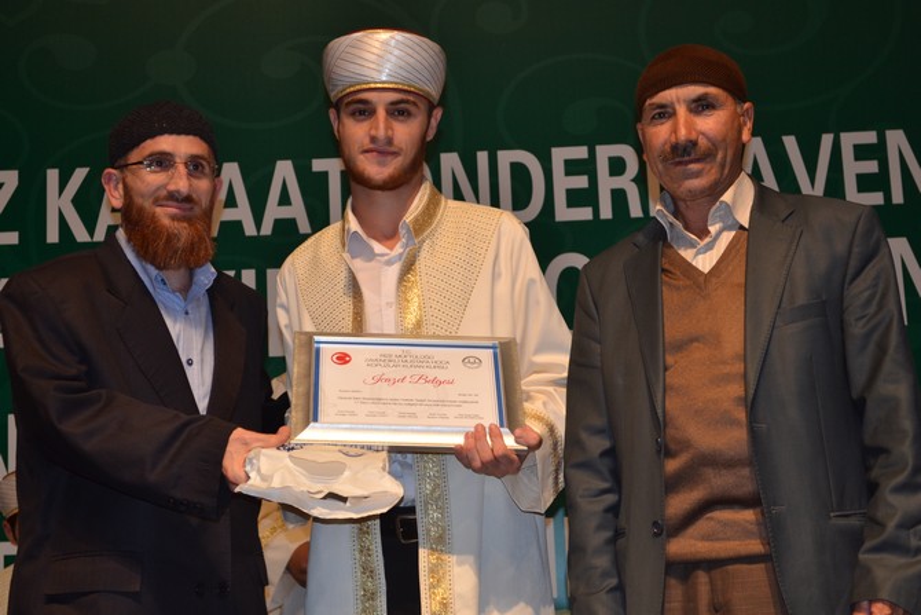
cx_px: 460
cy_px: 308
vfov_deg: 18.9
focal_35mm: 72
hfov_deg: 28.1
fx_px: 1842
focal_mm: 48
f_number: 5.3
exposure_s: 1/60
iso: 400
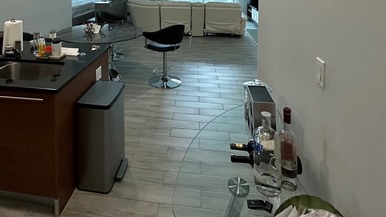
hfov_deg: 73.4
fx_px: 256
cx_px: 158
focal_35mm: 25
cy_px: -18
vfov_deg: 38.6
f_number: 2.2
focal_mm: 2.22
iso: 250
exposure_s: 1/120
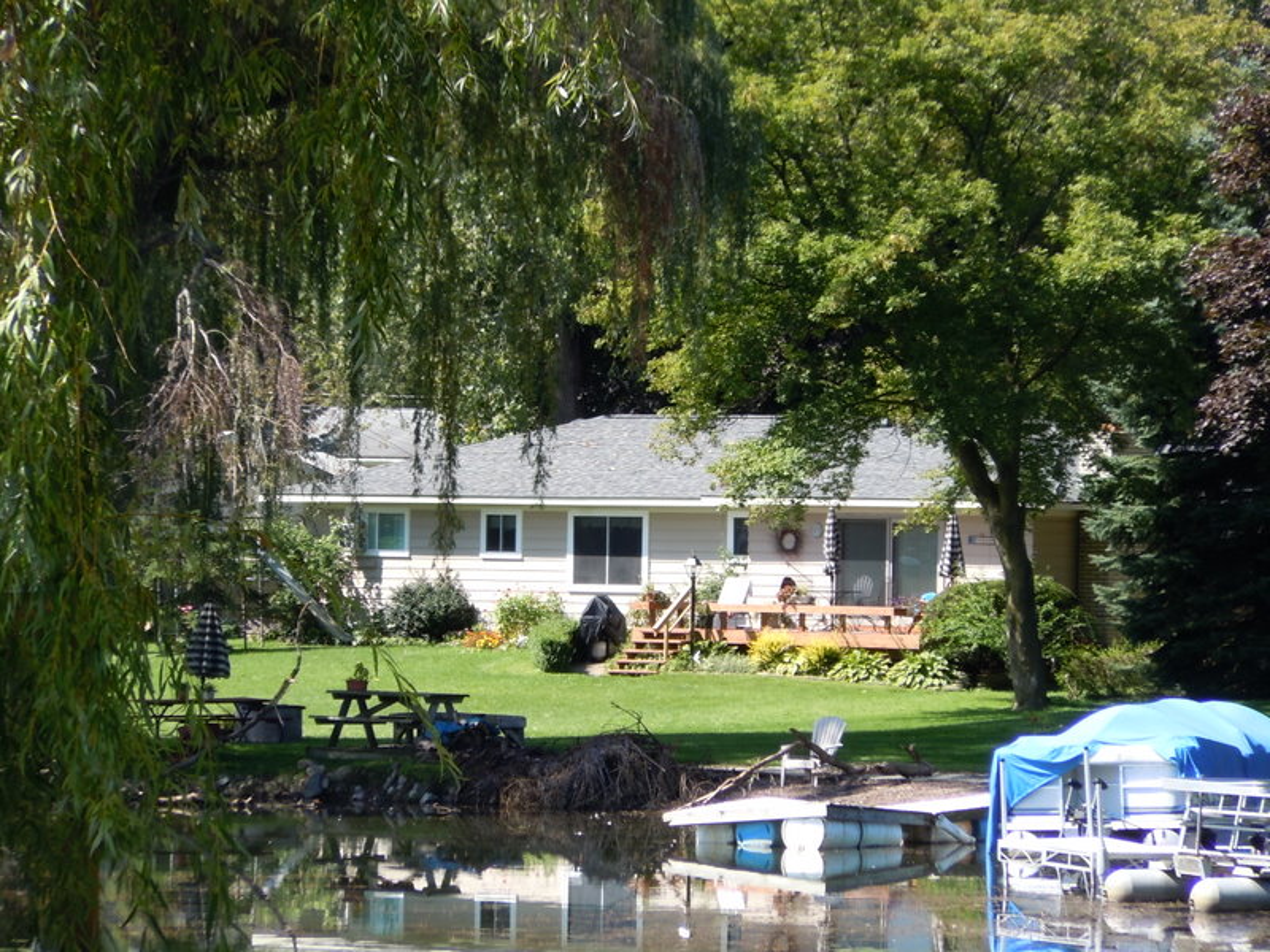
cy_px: 476
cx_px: 635
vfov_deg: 7.6
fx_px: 7191
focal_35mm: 196
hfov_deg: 10.1
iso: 100
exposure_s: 1/160
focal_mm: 35
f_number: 5.6
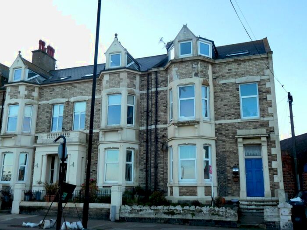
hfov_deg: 52.6
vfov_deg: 40.7
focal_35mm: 35
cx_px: 154
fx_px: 310
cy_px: 115
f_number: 3.8
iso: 125
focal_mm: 6.2
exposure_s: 1/320
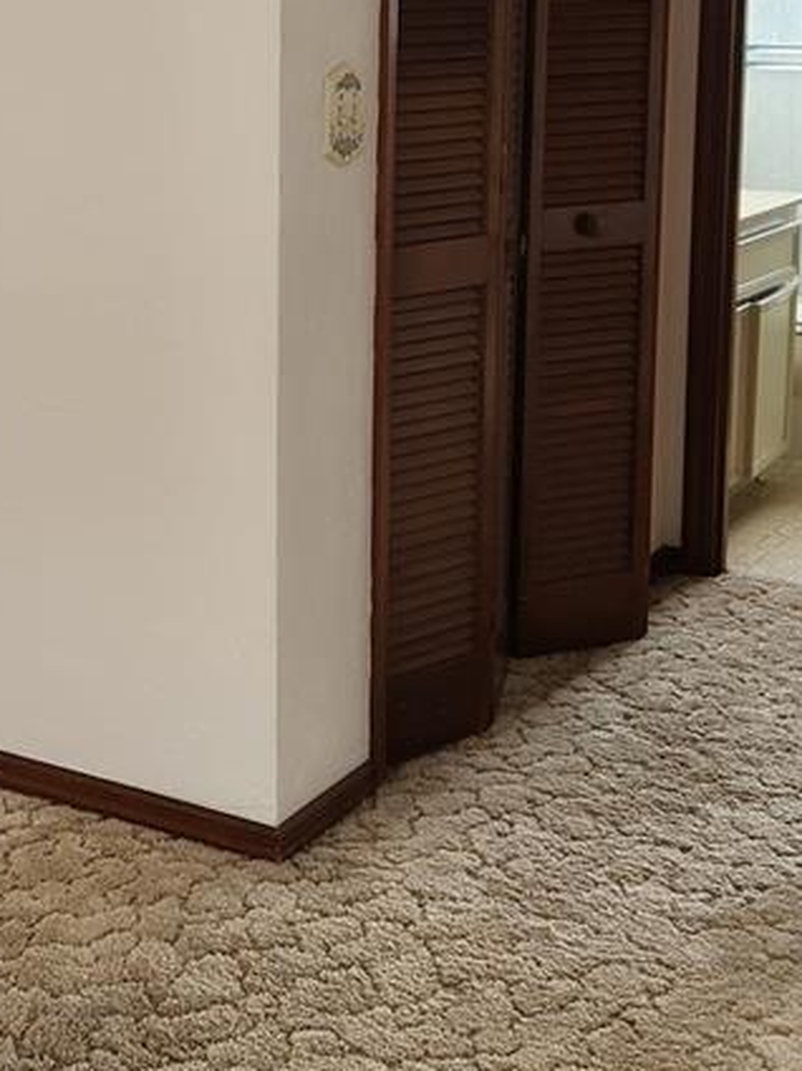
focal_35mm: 65
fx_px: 2011
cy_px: 275
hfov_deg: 21.8
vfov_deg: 29.4
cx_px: 8
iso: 250
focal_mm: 5.4
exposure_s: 1/120
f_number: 1.8
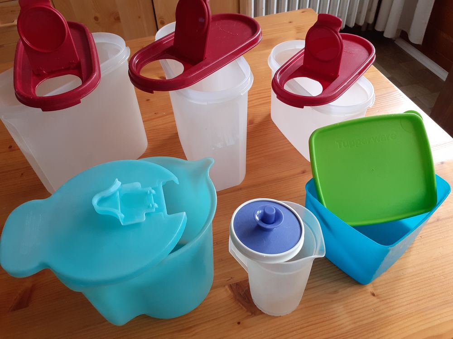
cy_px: 170
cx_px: 226
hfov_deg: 65.3
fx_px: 353
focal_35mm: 27
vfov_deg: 51.4
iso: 100
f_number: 1.9
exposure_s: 1/50
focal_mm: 3.6
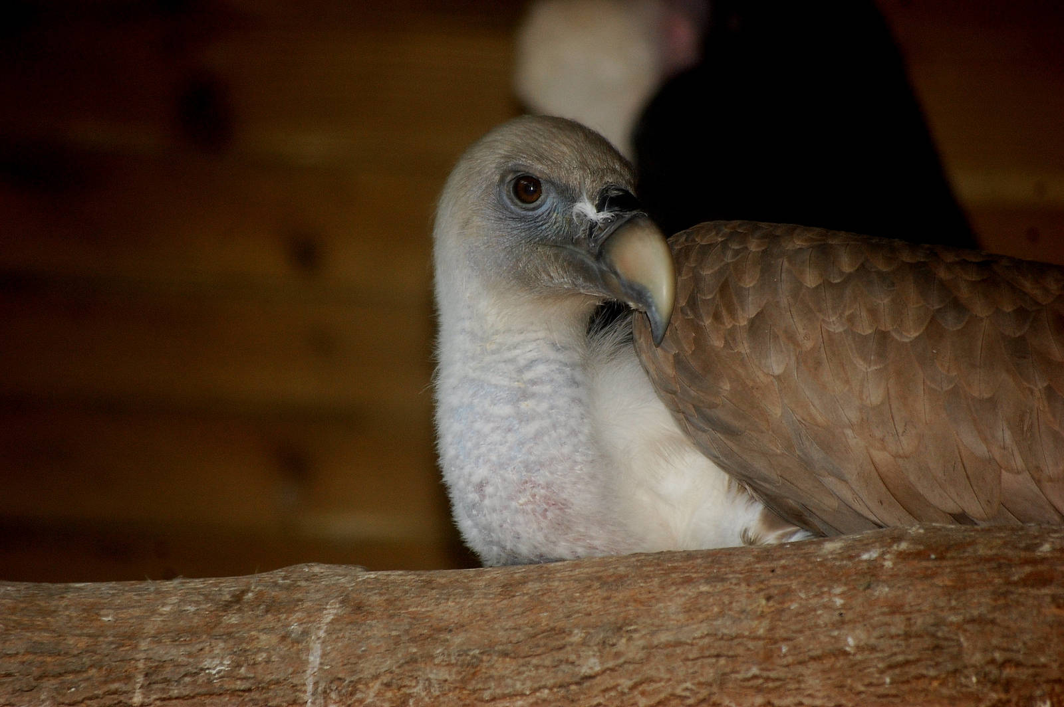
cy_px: 354
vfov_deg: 4.6
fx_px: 8859
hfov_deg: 6.9
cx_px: 532
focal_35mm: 300
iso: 450
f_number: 5.6
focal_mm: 200
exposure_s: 1/60
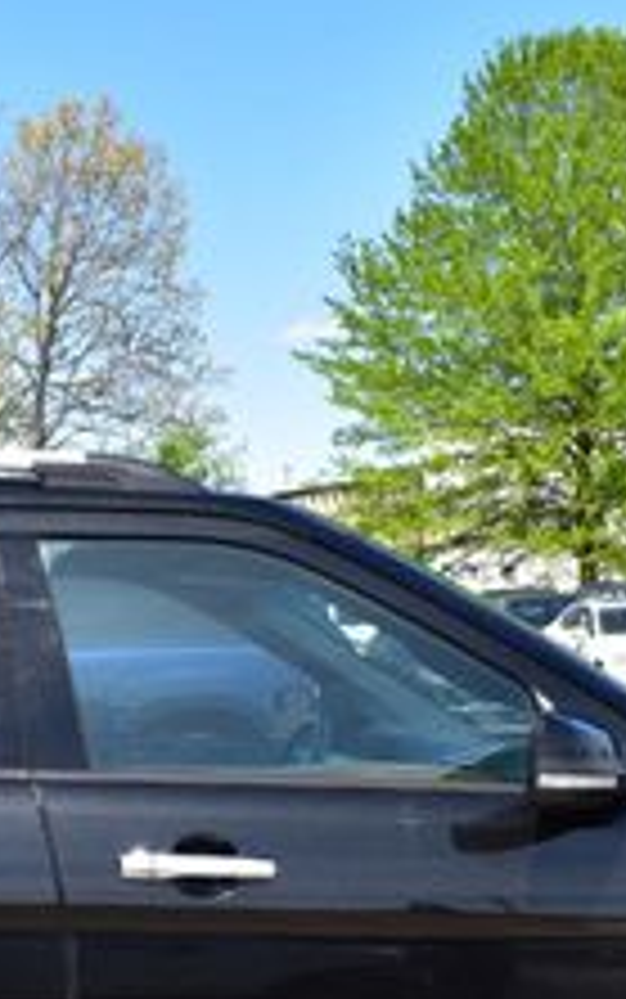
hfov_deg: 14.6
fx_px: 2399
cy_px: 828
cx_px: 0
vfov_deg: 23.1
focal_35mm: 88
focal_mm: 20
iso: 400
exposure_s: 1/500
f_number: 11
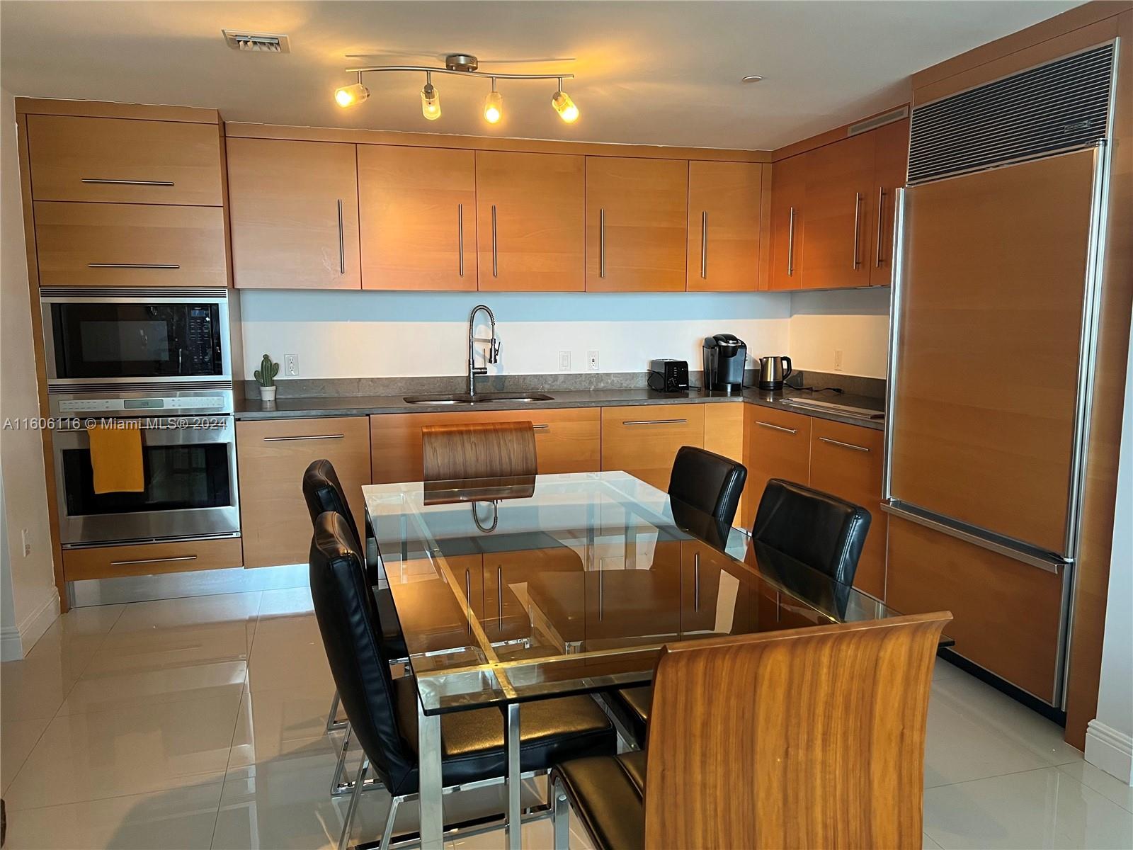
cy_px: 425
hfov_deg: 67.3
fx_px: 851
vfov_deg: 53.1
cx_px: 566
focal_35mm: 26
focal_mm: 5.7
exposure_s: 1/60
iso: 160
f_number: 1.5
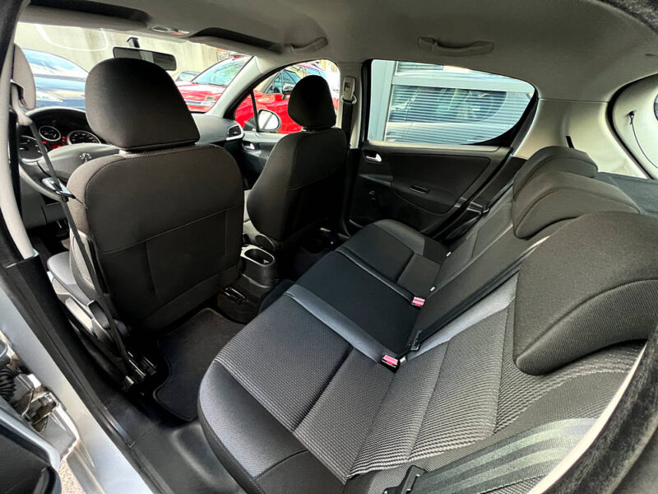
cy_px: 247
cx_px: 329
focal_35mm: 13
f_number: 1.8
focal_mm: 1.57
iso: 250
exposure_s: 1/75
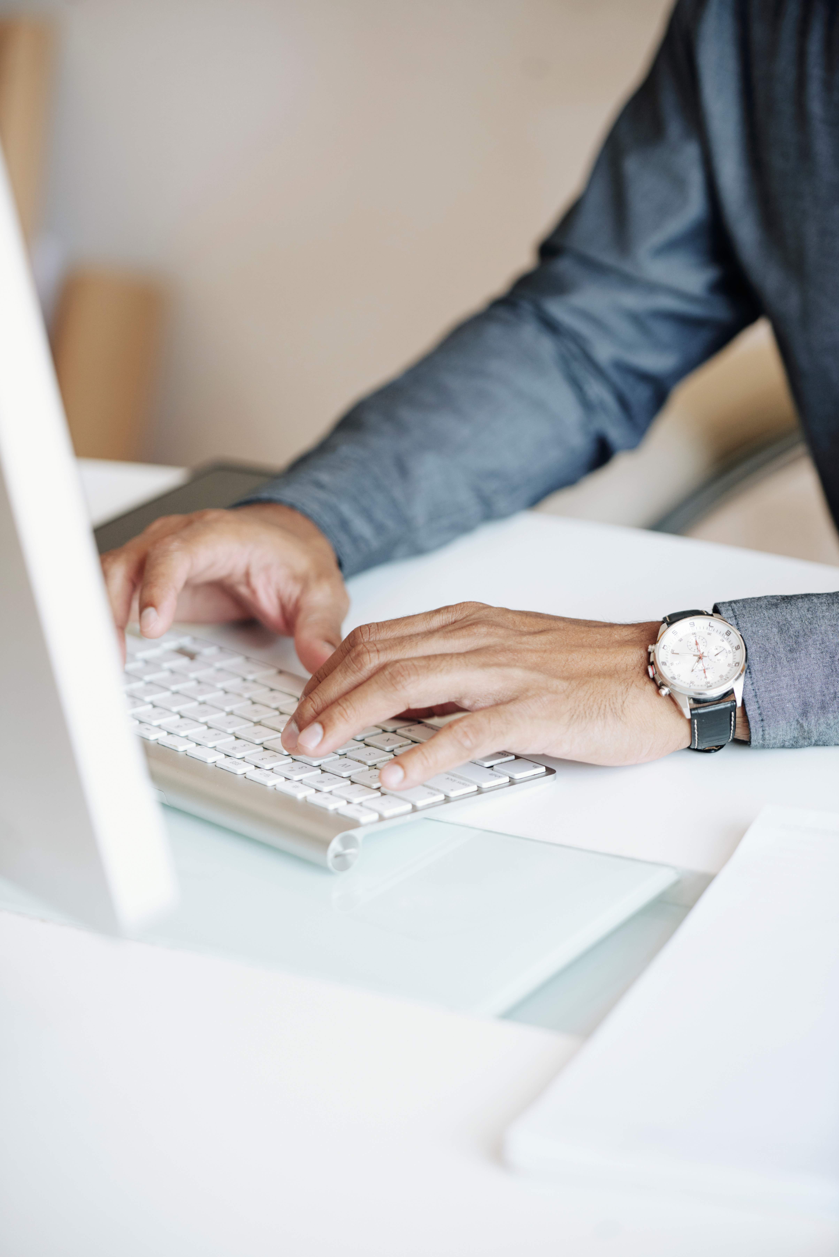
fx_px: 4890
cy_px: 628
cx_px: 420
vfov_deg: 14.6
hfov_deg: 9.8
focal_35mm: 140
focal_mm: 140
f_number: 2.8
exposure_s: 1/125
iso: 400
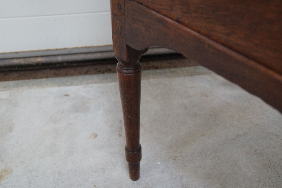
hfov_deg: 37.9
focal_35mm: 52
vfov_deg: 25.7
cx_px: 141
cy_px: 94
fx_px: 411
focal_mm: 35
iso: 1600
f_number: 4.5
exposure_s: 1/60
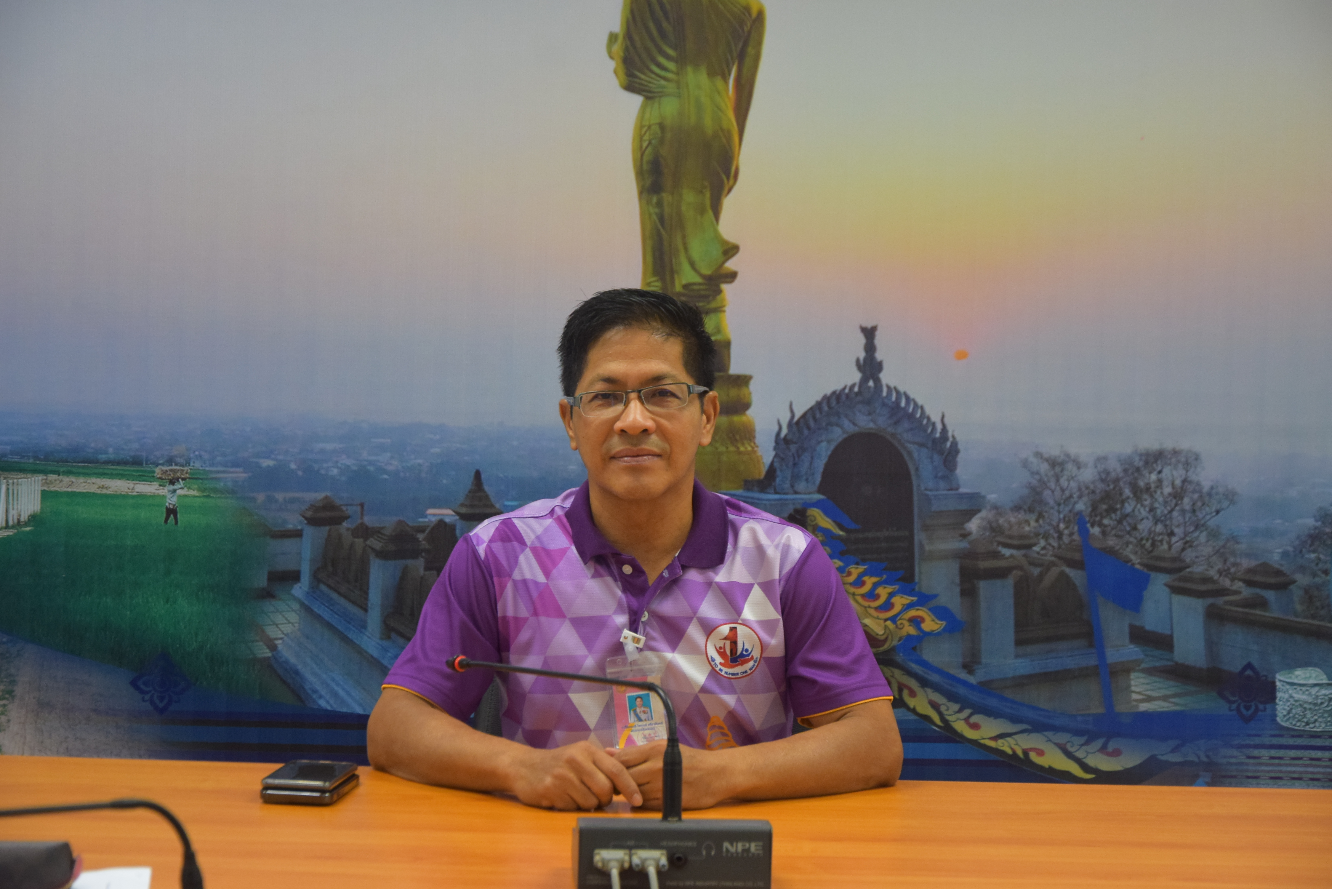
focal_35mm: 99
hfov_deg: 20.6
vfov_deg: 13.8
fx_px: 3664
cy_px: 444
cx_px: 666
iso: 1250
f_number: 5.3
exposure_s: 1/60
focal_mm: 66
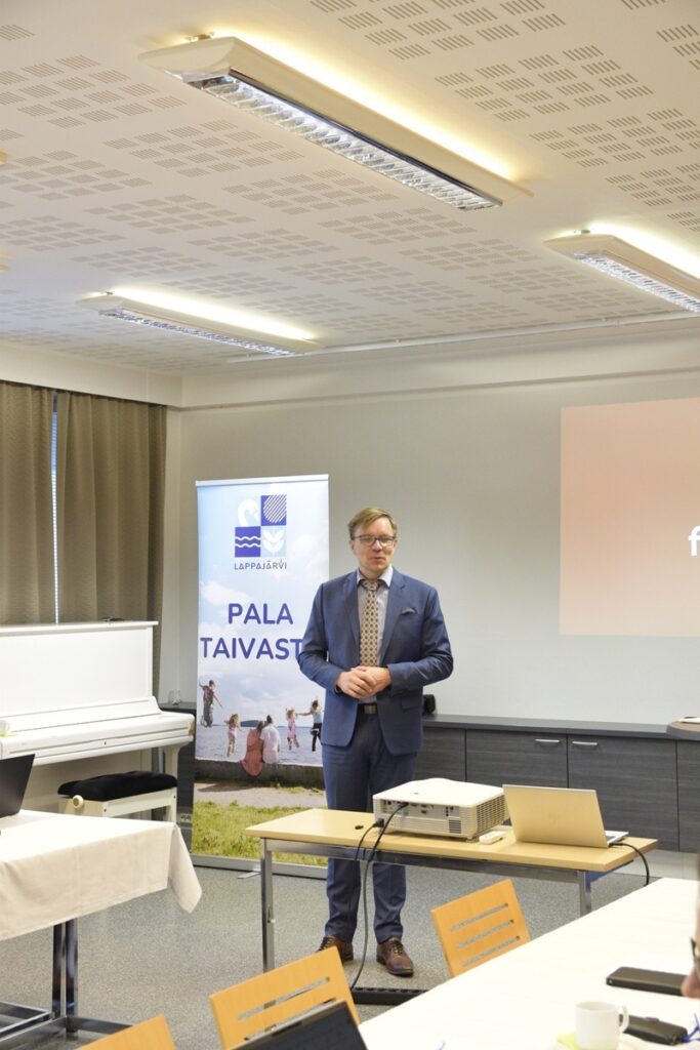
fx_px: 1487
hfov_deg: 26.5
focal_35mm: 51
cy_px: 525
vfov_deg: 38.9
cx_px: 350
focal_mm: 34
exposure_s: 1/125
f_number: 5.6
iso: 2500
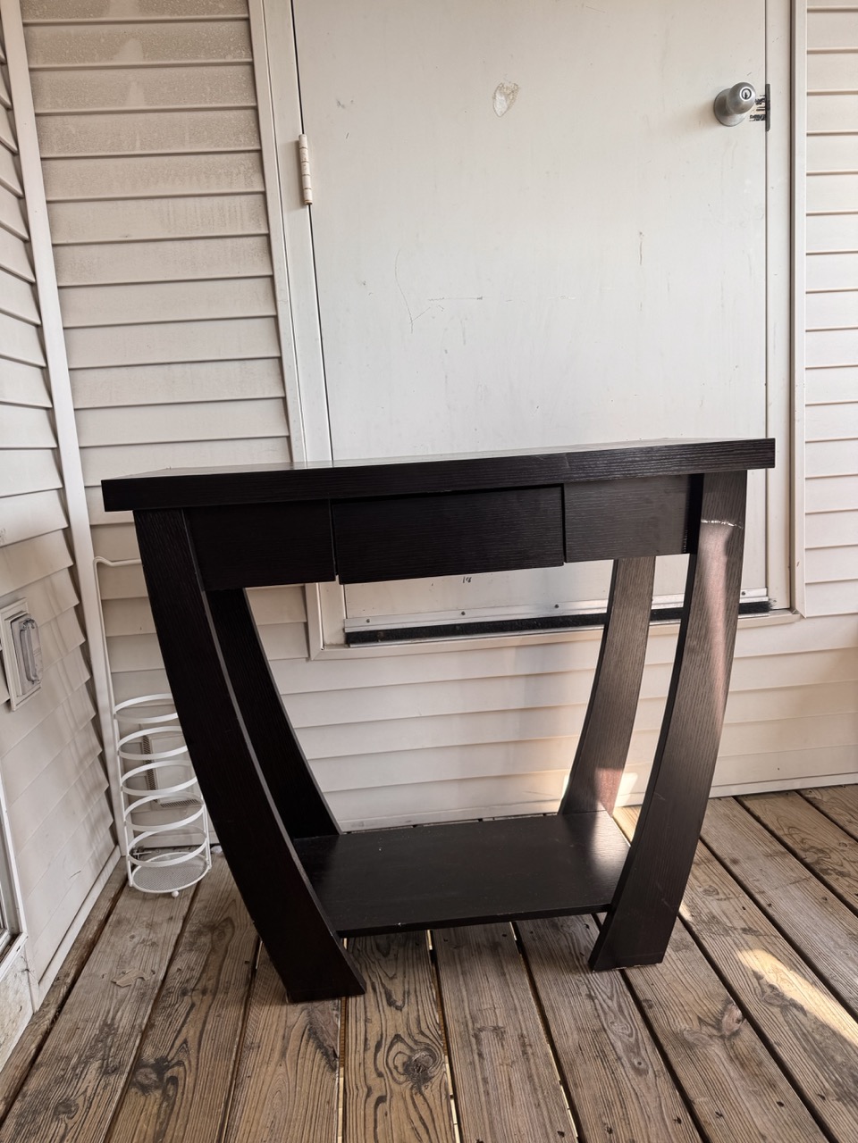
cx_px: 429
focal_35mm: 24
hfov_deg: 56.8
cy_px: 572
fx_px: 793
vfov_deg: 71.6
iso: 80
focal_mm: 6.76
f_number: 1.78
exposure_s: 1/374
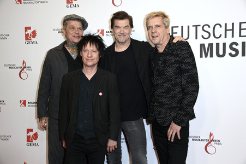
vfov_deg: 28.0
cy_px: 82
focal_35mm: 48
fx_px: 328
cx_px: 123
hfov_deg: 41.1
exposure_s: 1/250
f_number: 5.6
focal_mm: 48
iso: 1250
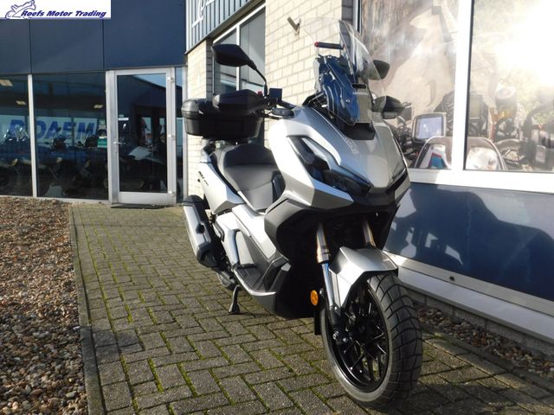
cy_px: 208
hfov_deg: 60.0
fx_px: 480
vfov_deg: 46.8
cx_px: 277
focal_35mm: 30
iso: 125
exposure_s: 1/500
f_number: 3.2
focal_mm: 5.3
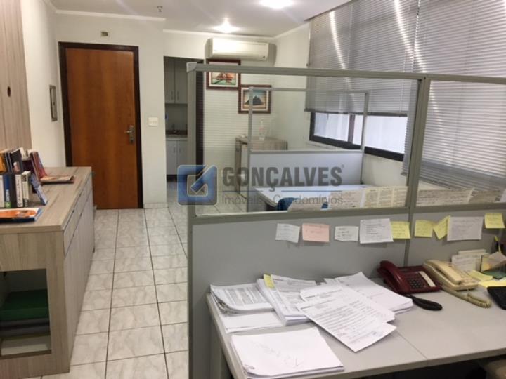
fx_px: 424
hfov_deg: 61.7
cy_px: 190
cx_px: 253
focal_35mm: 29
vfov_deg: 48.2
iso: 125
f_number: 2.2
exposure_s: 1/30
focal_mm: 4.15
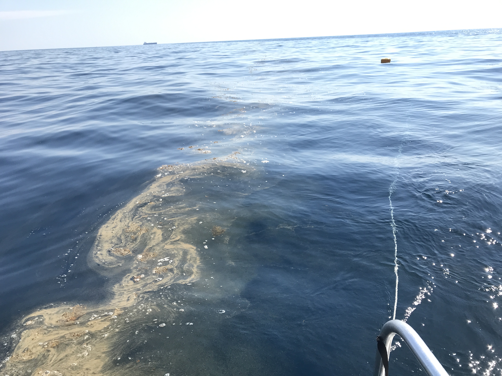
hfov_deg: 63.4
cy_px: 188
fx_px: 406
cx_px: 251
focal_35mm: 28
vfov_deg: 49.7
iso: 20
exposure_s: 1/1880
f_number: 1.8
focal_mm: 3.99
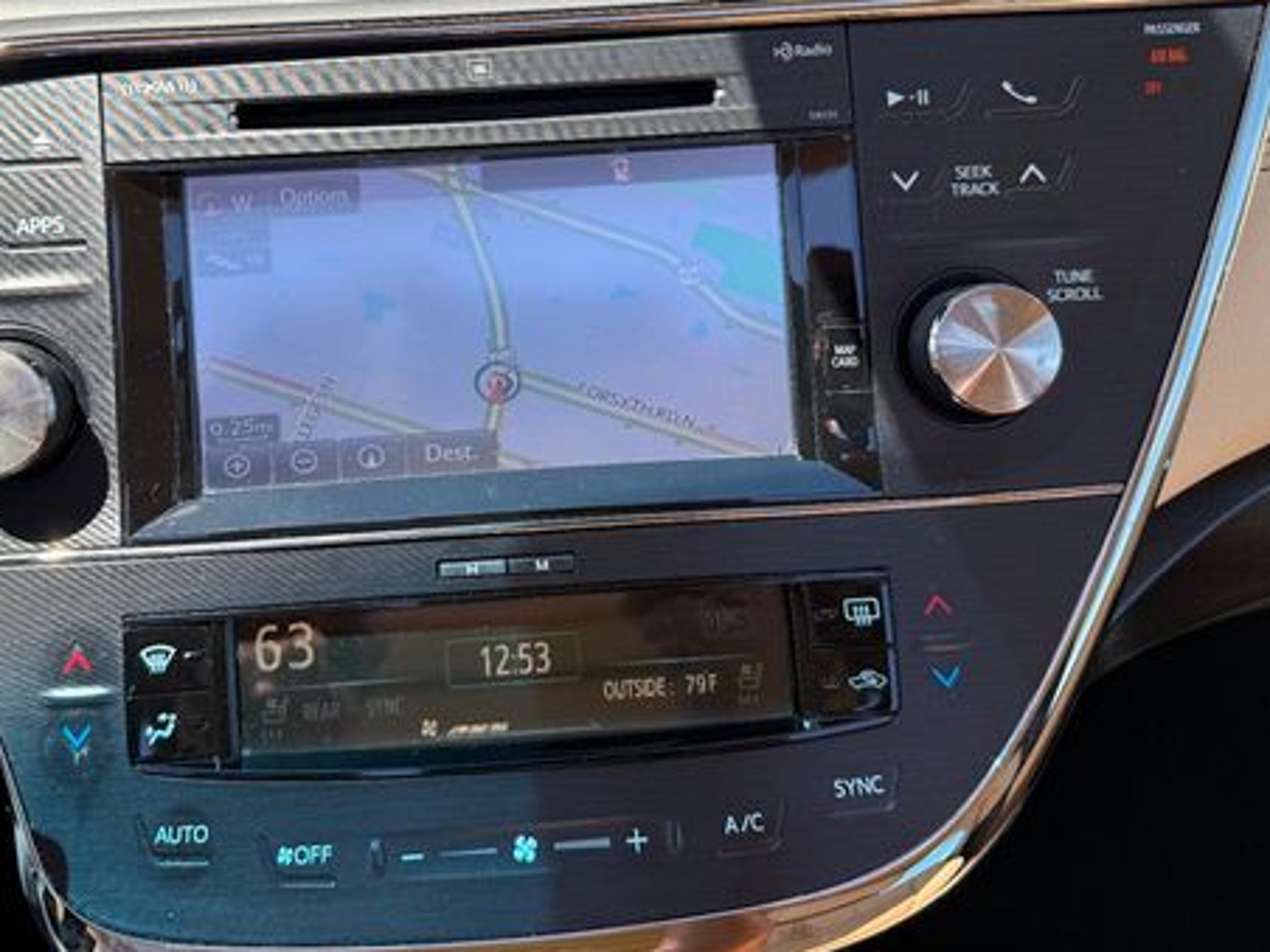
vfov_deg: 41.0
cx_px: 497
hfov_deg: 53.5
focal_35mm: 34
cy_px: 281
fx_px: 1247
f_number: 1.78
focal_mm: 6.76
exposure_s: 1/627
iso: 100
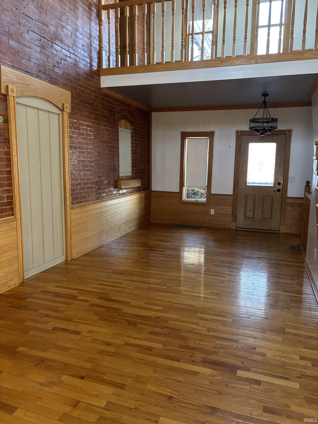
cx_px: 159
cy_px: 212
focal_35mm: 26
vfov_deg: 67.3
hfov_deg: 53.1
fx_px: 318
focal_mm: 5.96
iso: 200
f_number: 1.6
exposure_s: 1/60
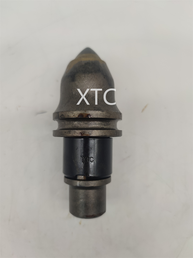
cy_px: 129
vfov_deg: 71.6
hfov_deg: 56.8
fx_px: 178
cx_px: 96
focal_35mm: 24
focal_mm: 6.72
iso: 50
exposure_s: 1/165
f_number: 1.69
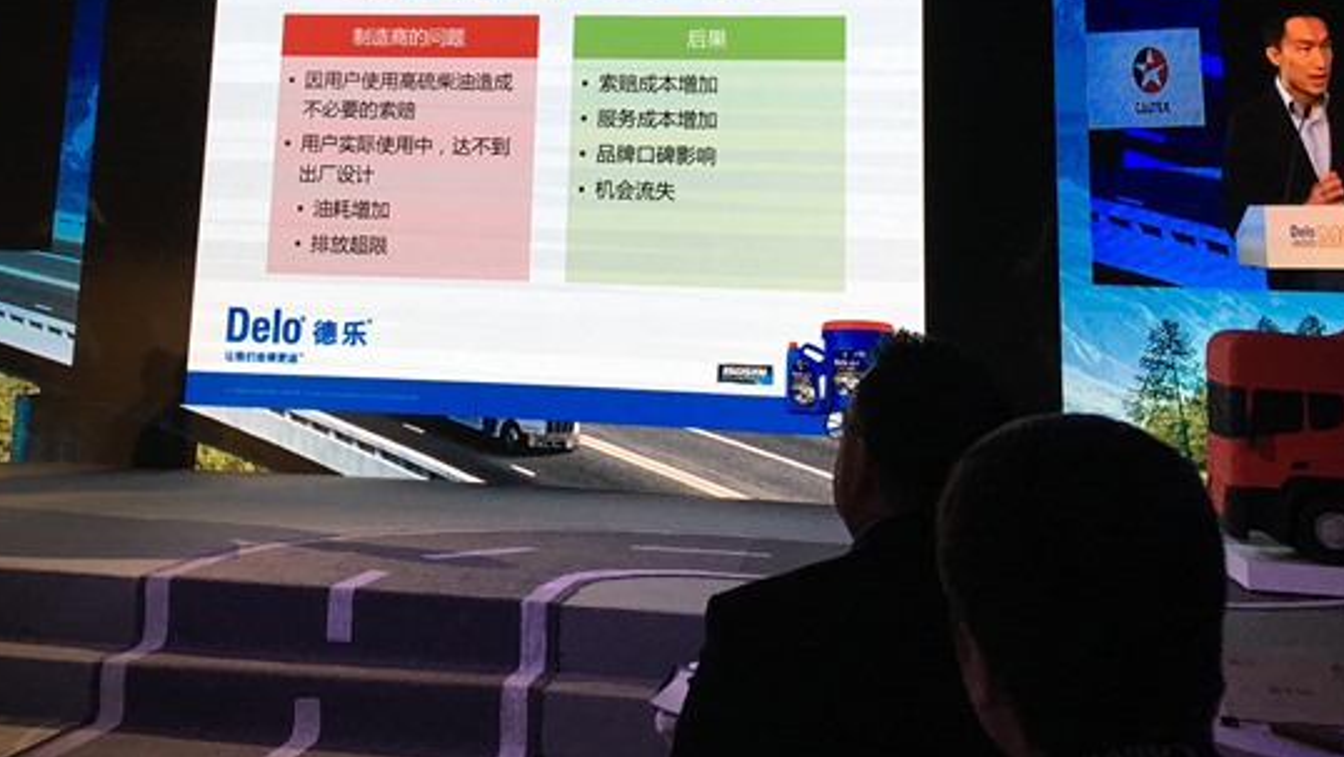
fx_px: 1675
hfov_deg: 43.6
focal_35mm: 47
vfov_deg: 24.4
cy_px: 12
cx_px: 560
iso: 40
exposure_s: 1/33
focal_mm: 4.15
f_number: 2.2
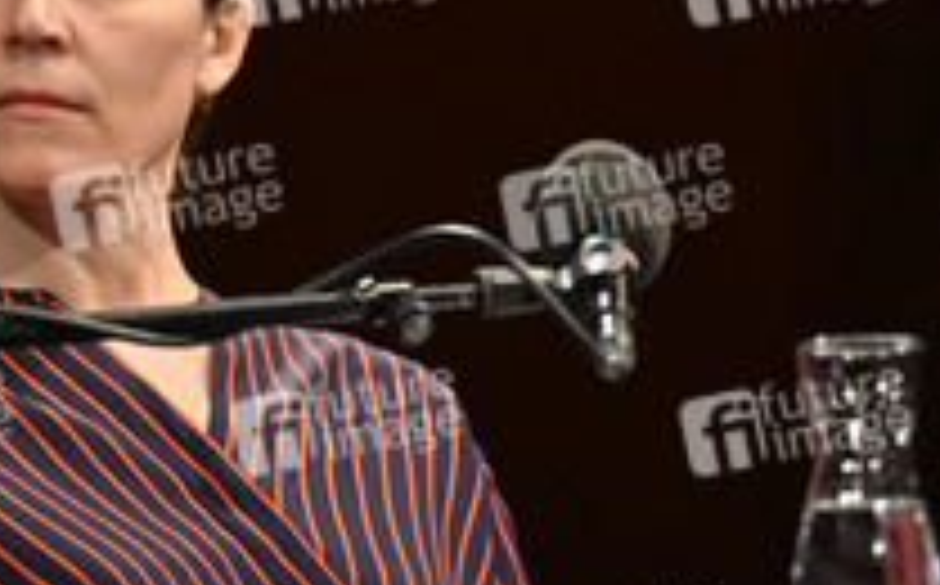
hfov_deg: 4.8
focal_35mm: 440
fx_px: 11257
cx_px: 227
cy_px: 310
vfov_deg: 3.0
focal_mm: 200
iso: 1250
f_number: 2.8
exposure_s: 1/400
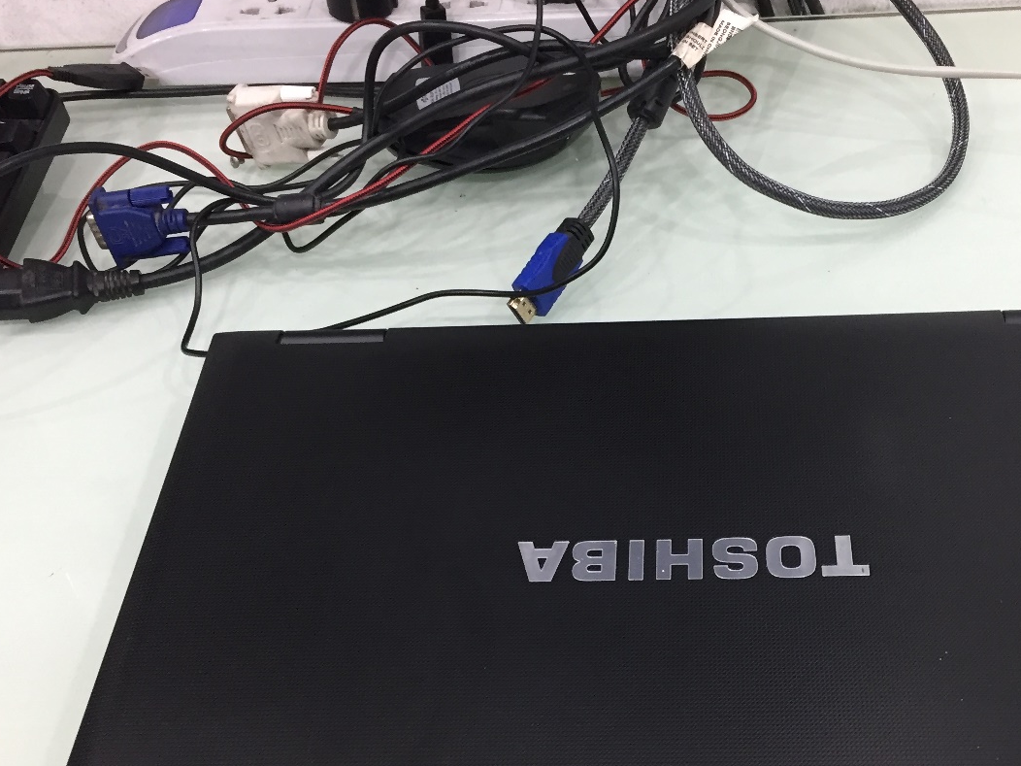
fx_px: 1327
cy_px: 541
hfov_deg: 41.7
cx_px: 645
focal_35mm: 45
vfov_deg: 31.8
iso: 160
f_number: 2.2
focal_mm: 4.15
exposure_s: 1/33
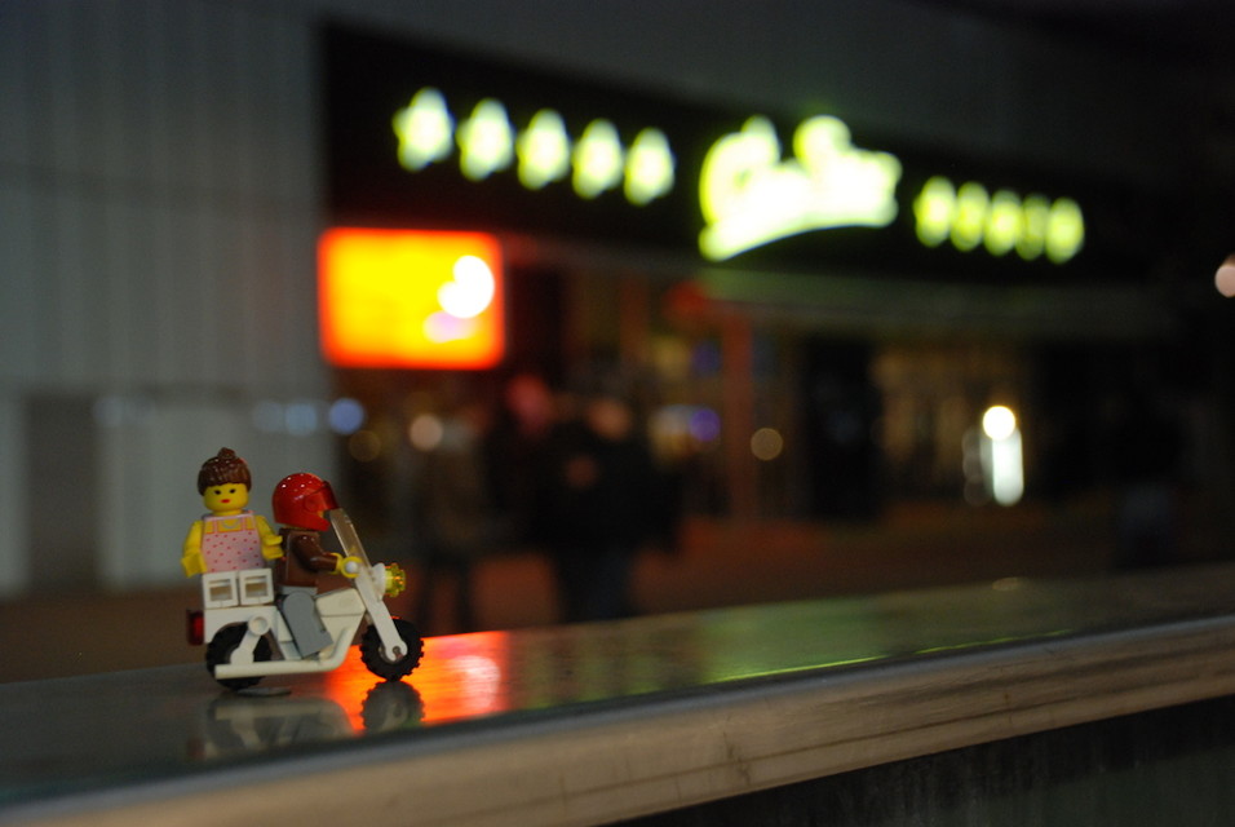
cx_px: 618
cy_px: 414
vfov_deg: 22.7
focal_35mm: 60
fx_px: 2061
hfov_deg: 33.4
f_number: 4.5
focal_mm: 40
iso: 640
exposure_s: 1/10
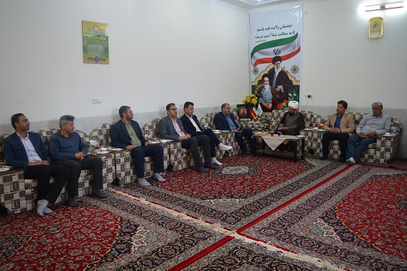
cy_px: 136
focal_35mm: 27
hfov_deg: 67.4
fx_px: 305
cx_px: 204
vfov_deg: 47.9
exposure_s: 1/60
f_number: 3.5
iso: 640
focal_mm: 18
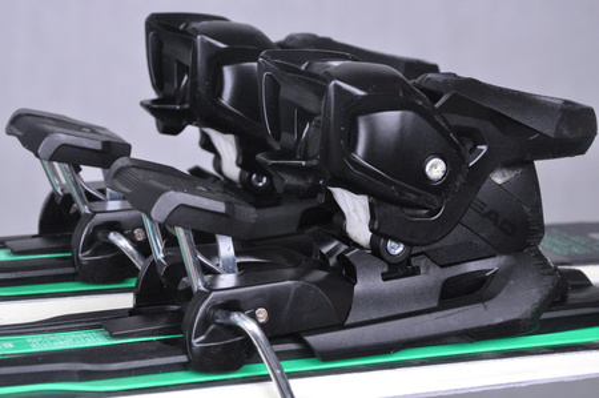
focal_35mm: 99
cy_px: 199
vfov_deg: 13.8
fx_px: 1645
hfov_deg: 20.6
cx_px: 300
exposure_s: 1/125
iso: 3200
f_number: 8
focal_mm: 66
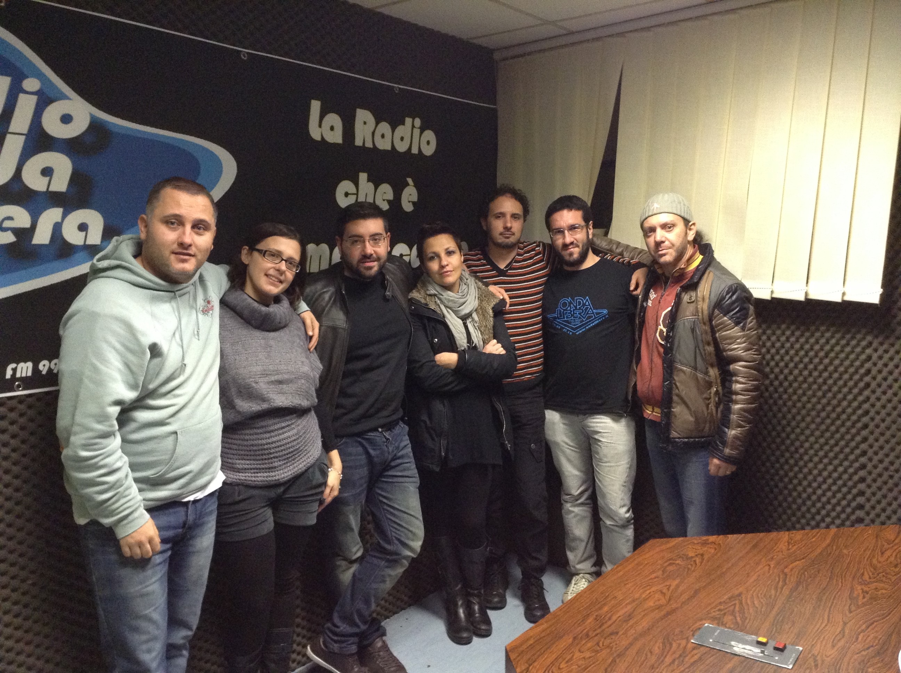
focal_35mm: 33
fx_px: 858
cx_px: 450
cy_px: 336
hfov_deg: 55.4
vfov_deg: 42.8
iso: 200
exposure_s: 1/24
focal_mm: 3.3
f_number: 2.4
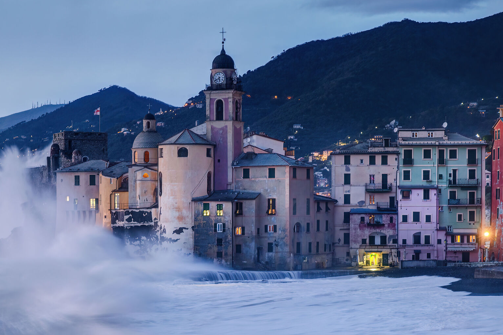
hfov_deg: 17.4
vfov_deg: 11.7
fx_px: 1635
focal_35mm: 117
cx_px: 134
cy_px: 260
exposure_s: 1/2
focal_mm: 75
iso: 320
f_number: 5
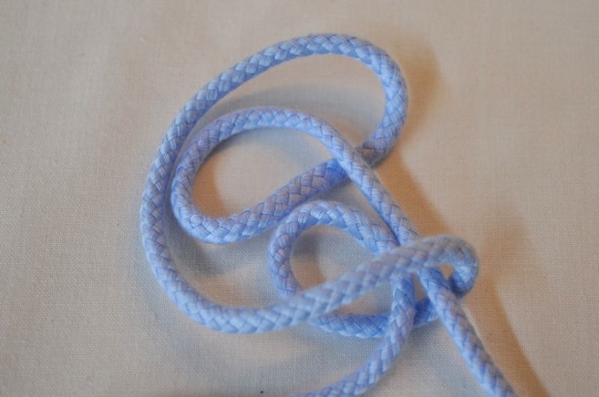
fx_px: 1296
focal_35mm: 78
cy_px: 198
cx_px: 300
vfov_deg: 17.4
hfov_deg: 26.0
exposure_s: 1/60
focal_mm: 52
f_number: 5.6
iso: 640
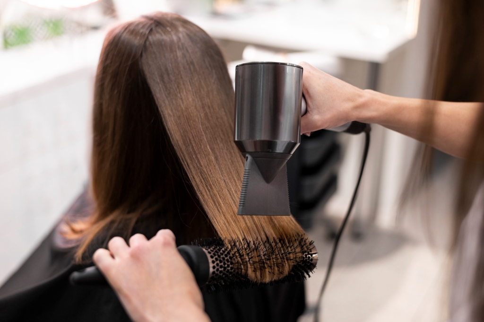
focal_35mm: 50
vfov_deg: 26.9
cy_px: 161
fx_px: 672
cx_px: 242
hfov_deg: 39.6
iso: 640
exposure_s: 1/320
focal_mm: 50
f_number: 2.5
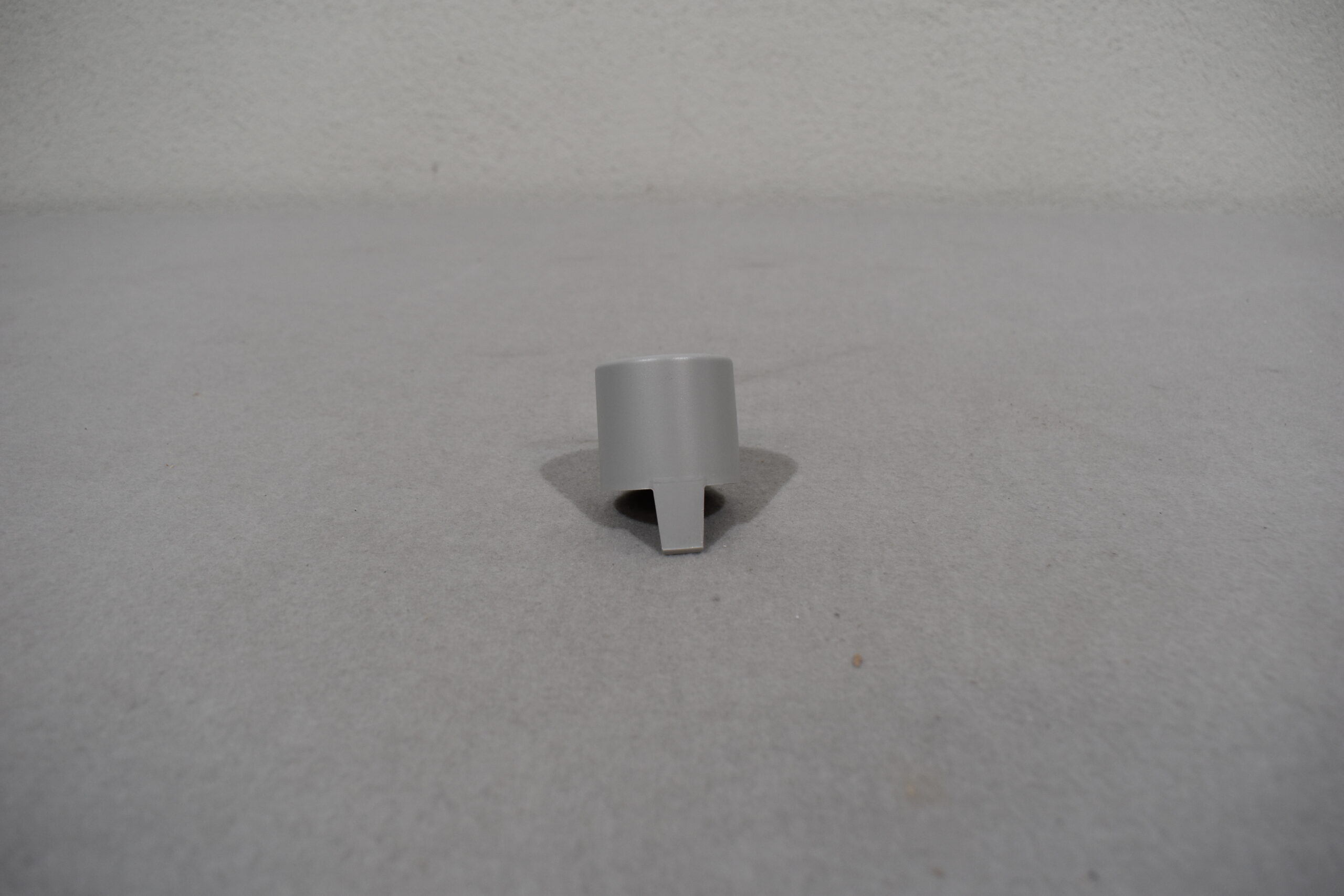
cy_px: 448
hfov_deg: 67.4
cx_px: 672
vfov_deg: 47.9
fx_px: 1008
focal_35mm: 27
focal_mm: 18
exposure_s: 1/125
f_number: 5.6
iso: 360
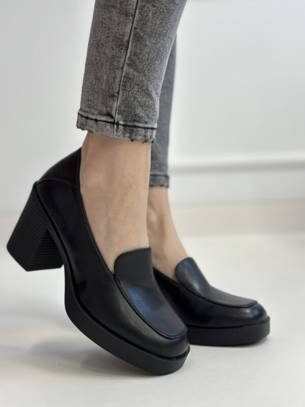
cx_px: 152
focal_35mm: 48
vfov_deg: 39.7
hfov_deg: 30.3
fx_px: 564
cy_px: 204
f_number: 1.78
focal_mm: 6.86
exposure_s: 1/100
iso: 125
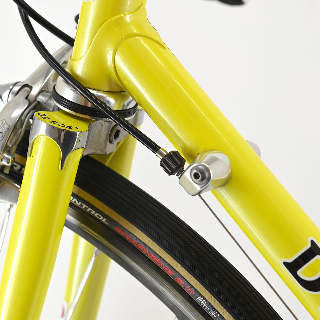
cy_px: 159
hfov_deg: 19.3
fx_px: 941
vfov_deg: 19.3
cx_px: 132
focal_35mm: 90
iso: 220
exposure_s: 1/30
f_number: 8
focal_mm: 70
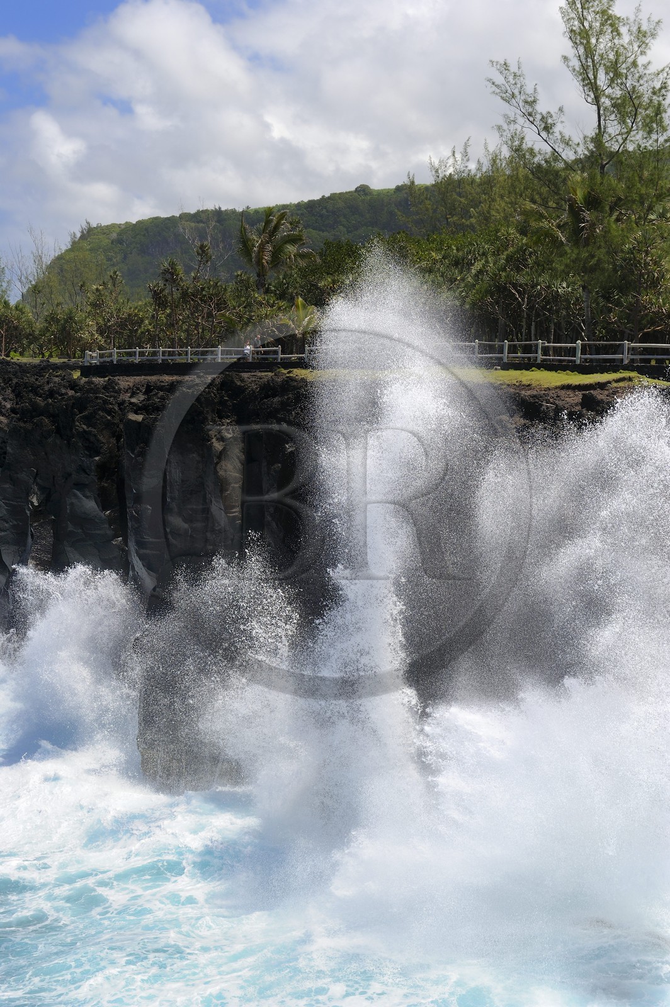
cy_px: 504
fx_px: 1957
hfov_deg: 19.4
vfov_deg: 28.9
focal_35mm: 70
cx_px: 335
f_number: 13
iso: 200
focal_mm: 70
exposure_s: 1/320
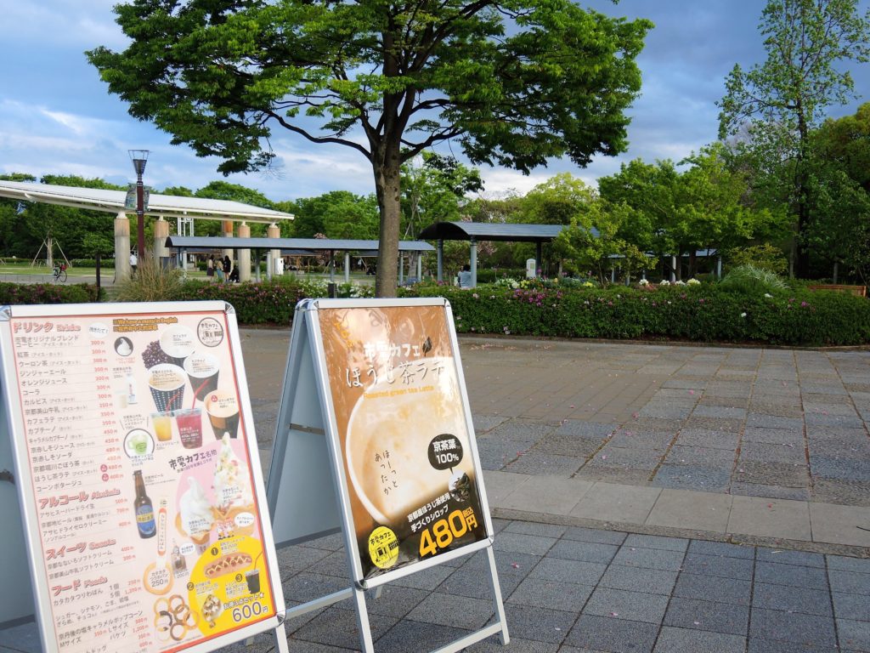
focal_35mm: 30
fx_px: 754
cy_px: 326
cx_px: 435
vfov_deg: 46.8
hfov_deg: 60.0
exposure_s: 1/320
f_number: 2
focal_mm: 6.5
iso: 80
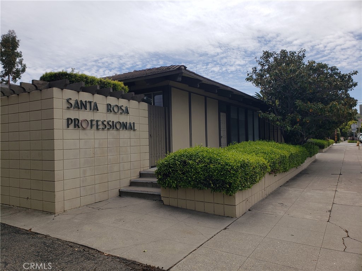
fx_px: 272
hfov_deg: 67.3
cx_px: 181
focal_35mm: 26
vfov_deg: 53.1
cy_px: 136
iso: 50
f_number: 2.4
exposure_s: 1/2439
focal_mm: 4.3
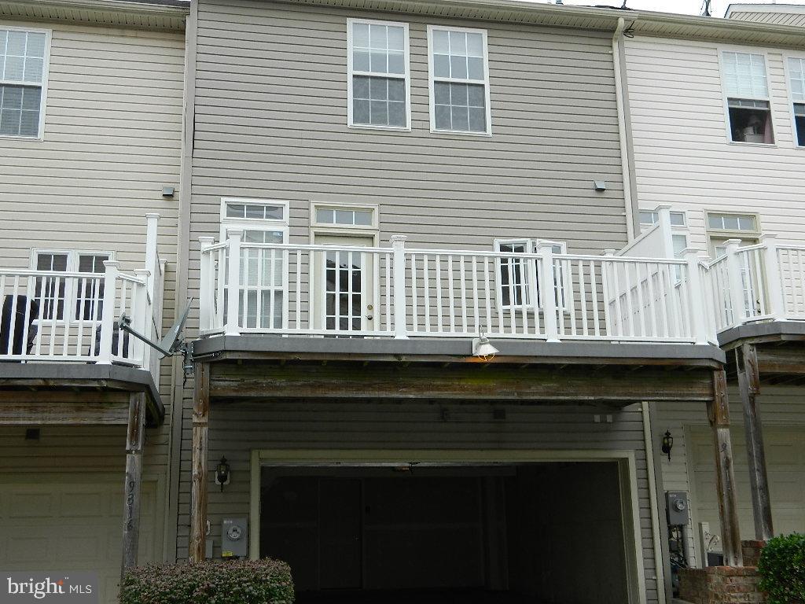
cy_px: 302
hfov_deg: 45.8
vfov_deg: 35.1
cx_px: 402
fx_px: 953
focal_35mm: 41
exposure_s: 1/100
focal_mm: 7.3
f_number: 3.5
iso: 80
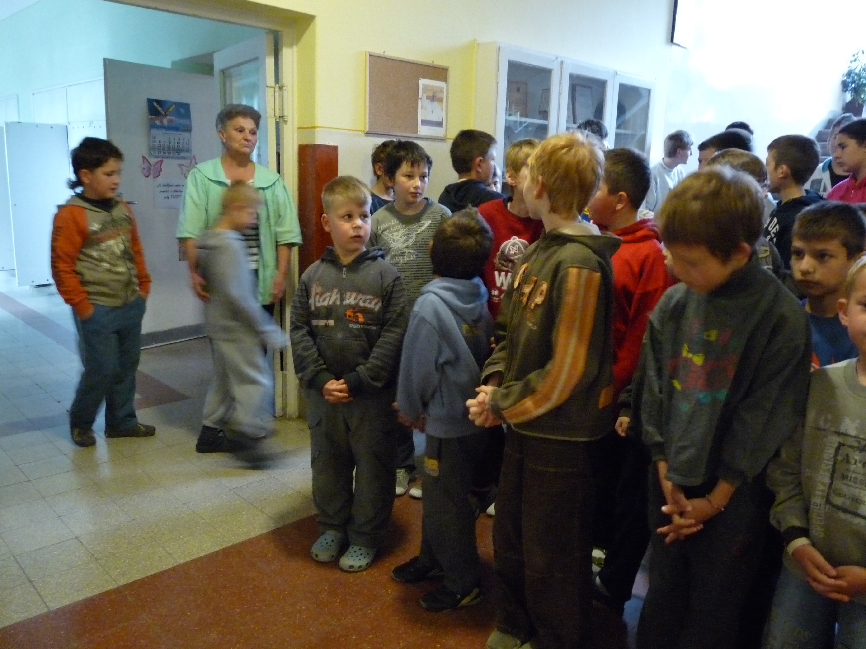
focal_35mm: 27
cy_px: 324
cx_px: 433
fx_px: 675
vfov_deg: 51.4
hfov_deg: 65.3
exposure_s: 1/13
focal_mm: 4.8
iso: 800
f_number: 2.8
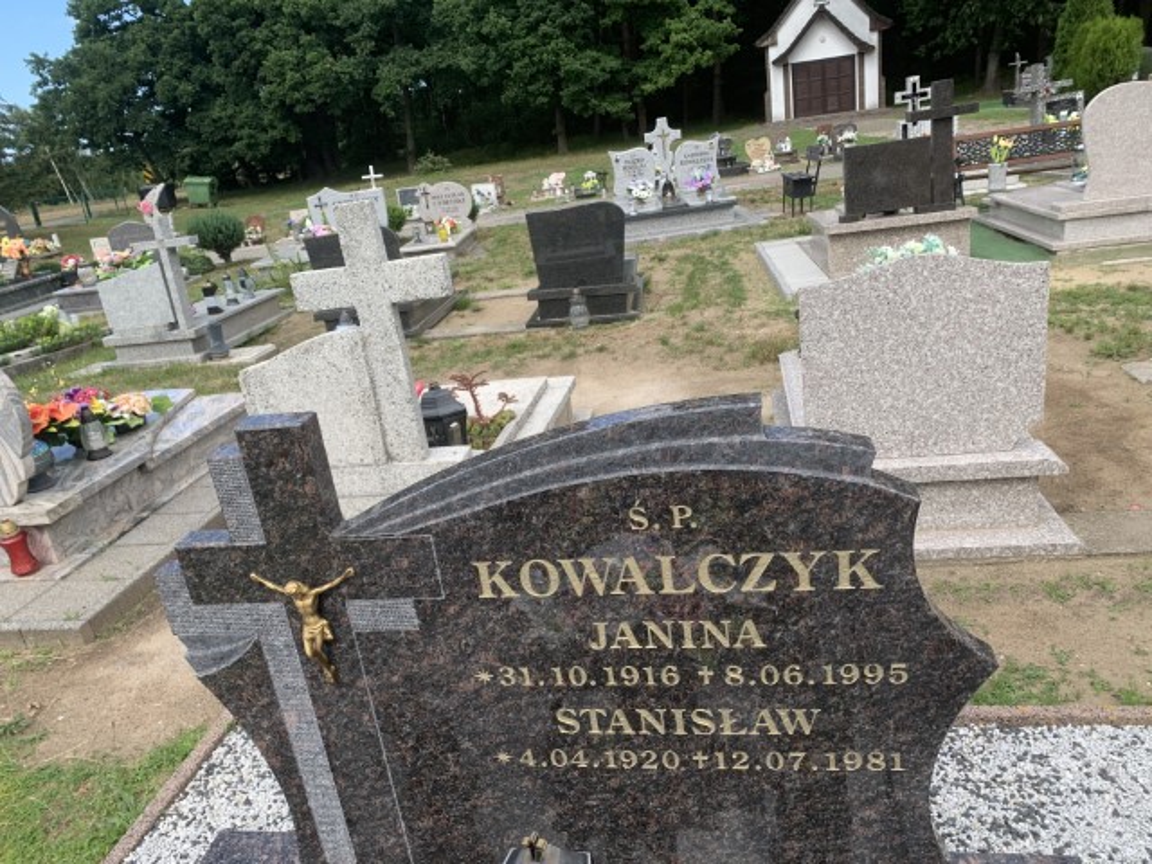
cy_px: 432
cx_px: 576
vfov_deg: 53.1
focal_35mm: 26
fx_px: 865
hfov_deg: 67.3
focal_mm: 4.25
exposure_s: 1/1032
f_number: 1.8
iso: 25
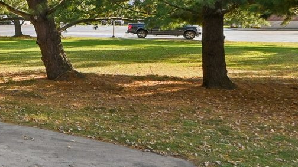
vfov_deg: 22.1
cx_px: -171
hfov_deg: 25.8
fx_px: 427
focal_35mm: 54
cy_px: 54
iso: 400
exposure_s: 1/100
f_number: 13
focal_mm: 16
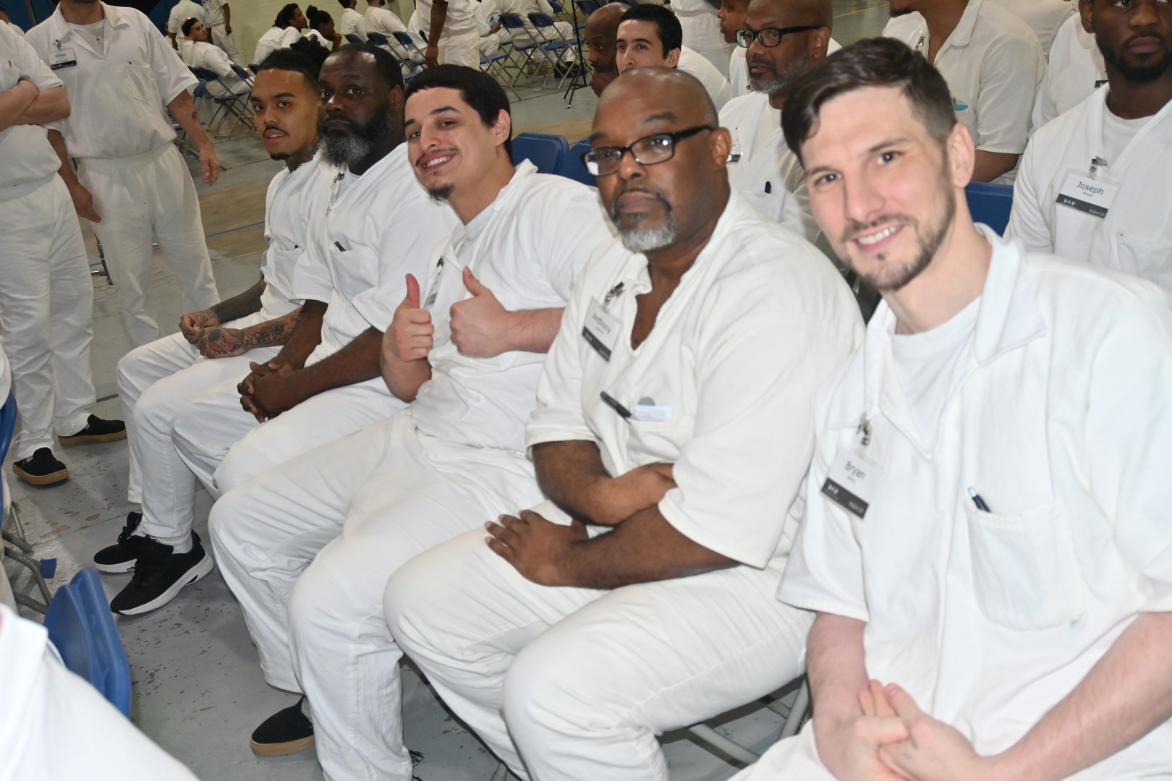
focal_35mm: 36
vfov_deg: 36.9
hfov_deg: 53.1
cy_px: 390
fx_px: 1172
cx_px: 586
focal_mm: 24
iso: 800
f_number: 4.2
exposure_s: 1/60
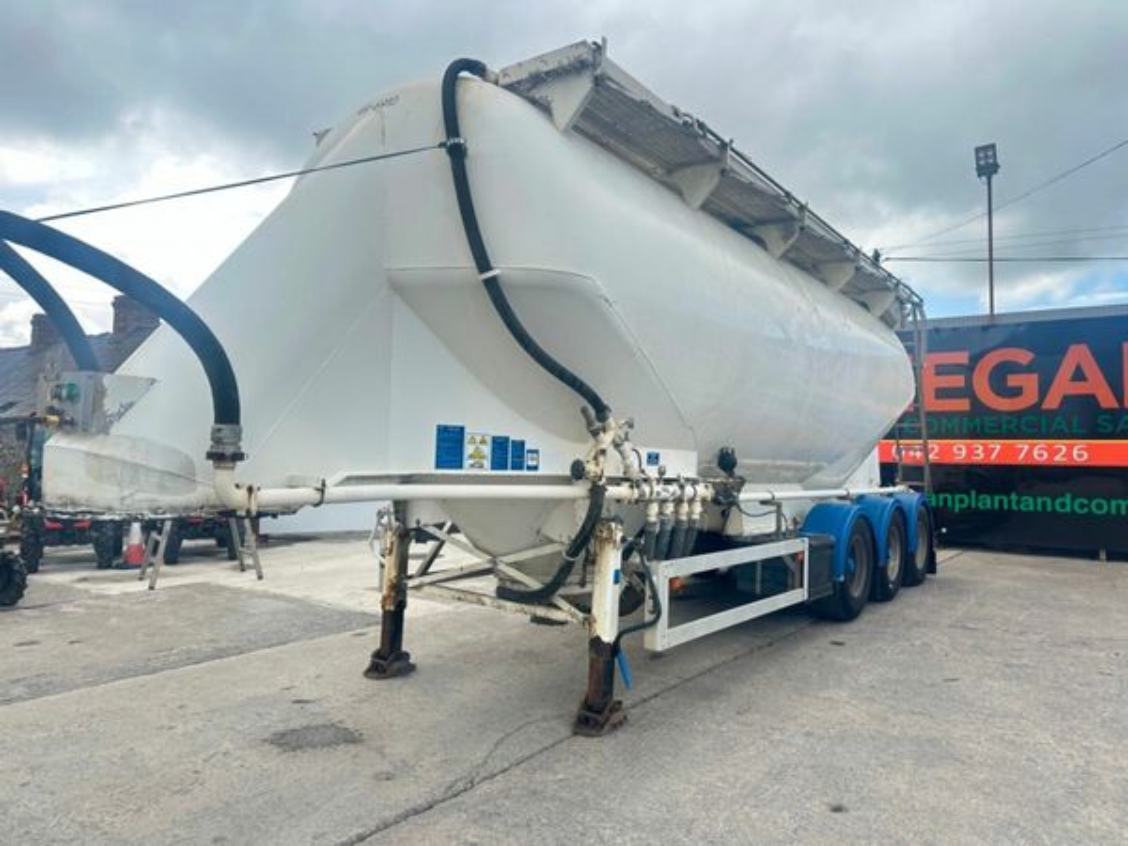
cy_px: 423
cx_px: 564
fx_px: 782
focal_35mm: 24
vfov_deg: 56.8
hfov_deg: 71.6
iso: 80
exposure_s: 1/1144
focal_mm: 6.86
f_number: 1.78
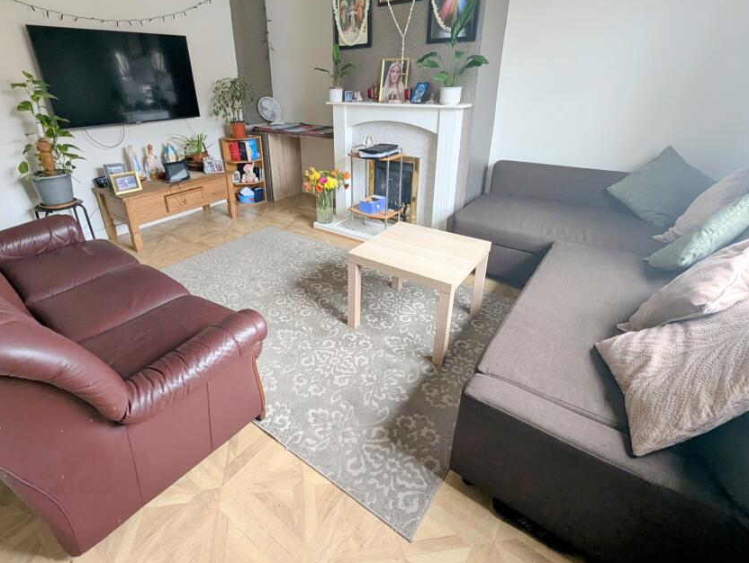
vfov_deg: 77.6
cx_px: 330
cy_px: 236
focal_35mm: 16
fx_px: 347
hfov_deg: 94.0
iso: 93
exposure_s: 1/28.6
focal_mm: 1.95
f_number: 2.2
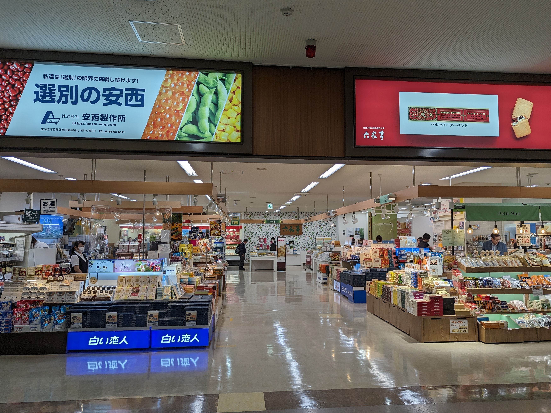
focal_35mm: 28
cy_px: 188
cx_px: 293
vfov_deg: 49.7
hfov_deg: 63.4
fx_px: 446
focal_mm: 6.81
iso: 41
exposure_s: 1/200
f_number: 1.85
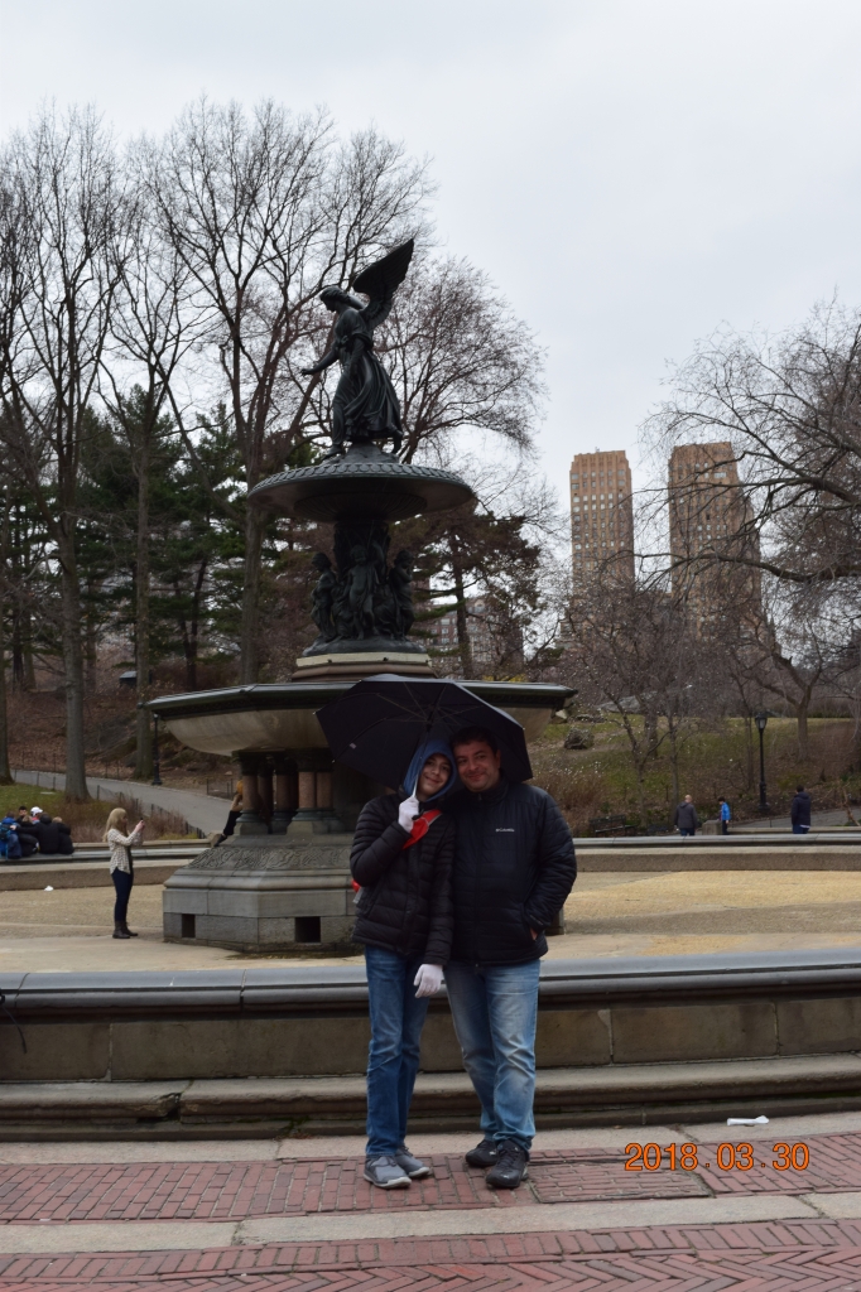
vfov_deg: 43.6
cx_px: 430
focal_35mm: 45
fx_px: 1615
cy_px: 646
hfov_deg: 29.8
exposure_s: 1/100
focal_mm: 30
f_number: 9
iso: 400
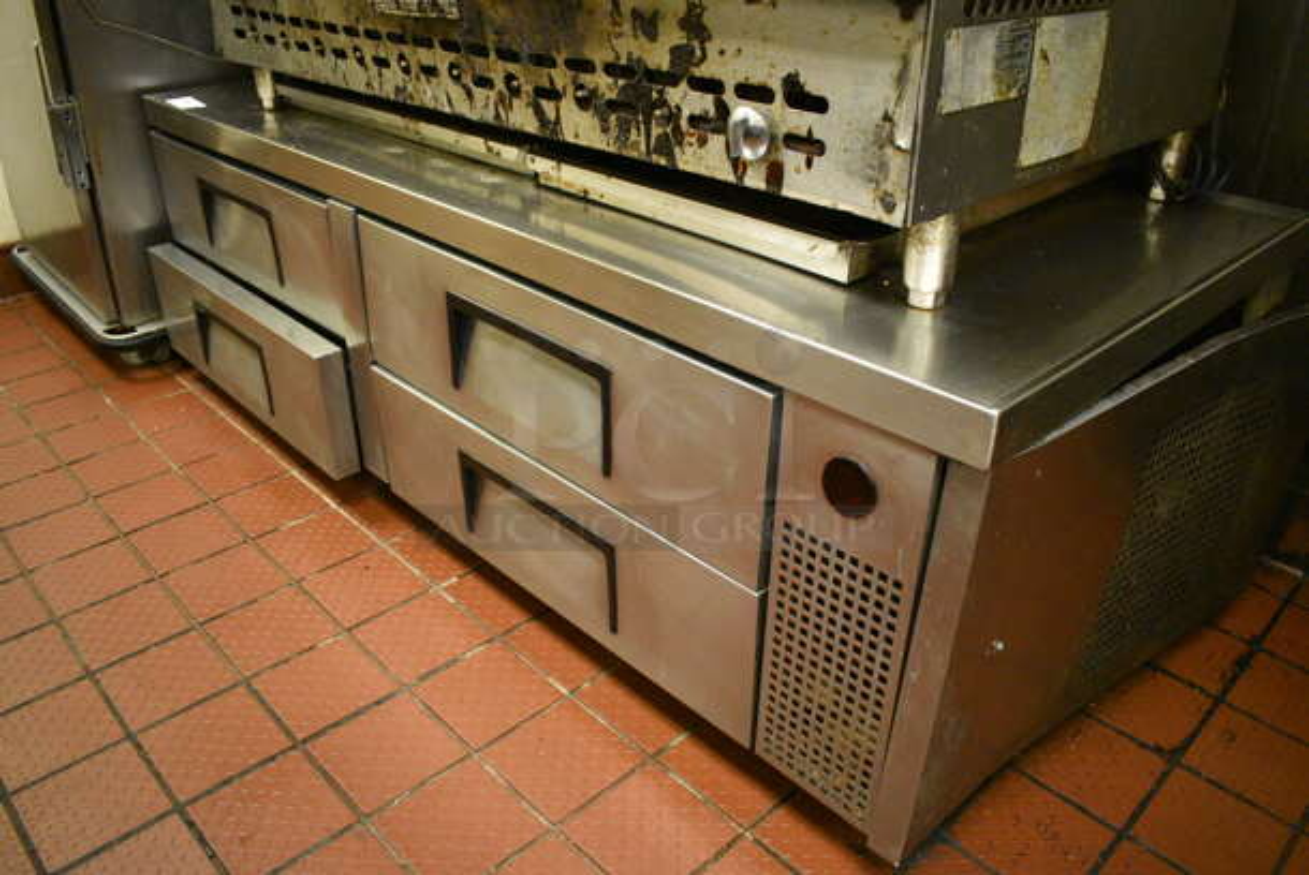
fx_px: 983
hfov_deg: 67.3
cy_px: 438
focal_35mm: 27
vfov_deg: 48.0
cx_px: 654
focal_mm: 18
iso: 4500
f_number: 3.5
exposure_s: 1/125
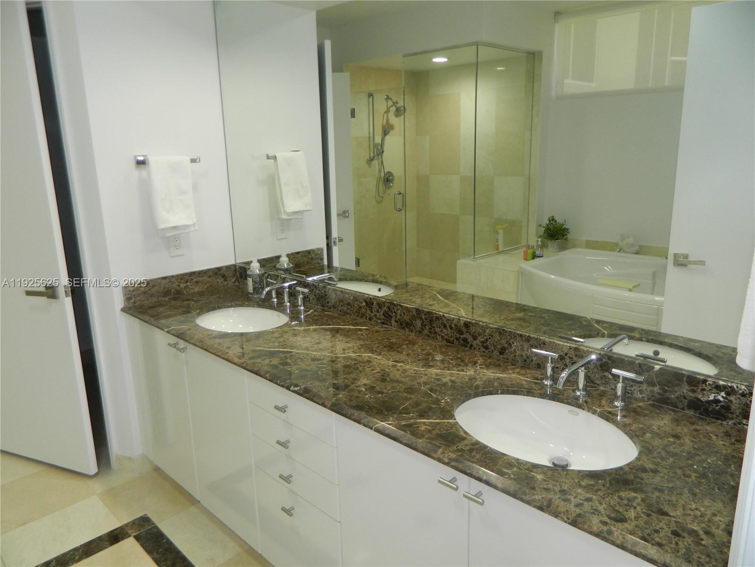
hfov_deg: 69.4
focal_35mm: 25
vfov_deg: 54.9
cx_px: 378
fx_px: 545
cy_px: 284
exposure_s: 1/30
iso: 110
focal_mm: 4.5
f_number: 3.1
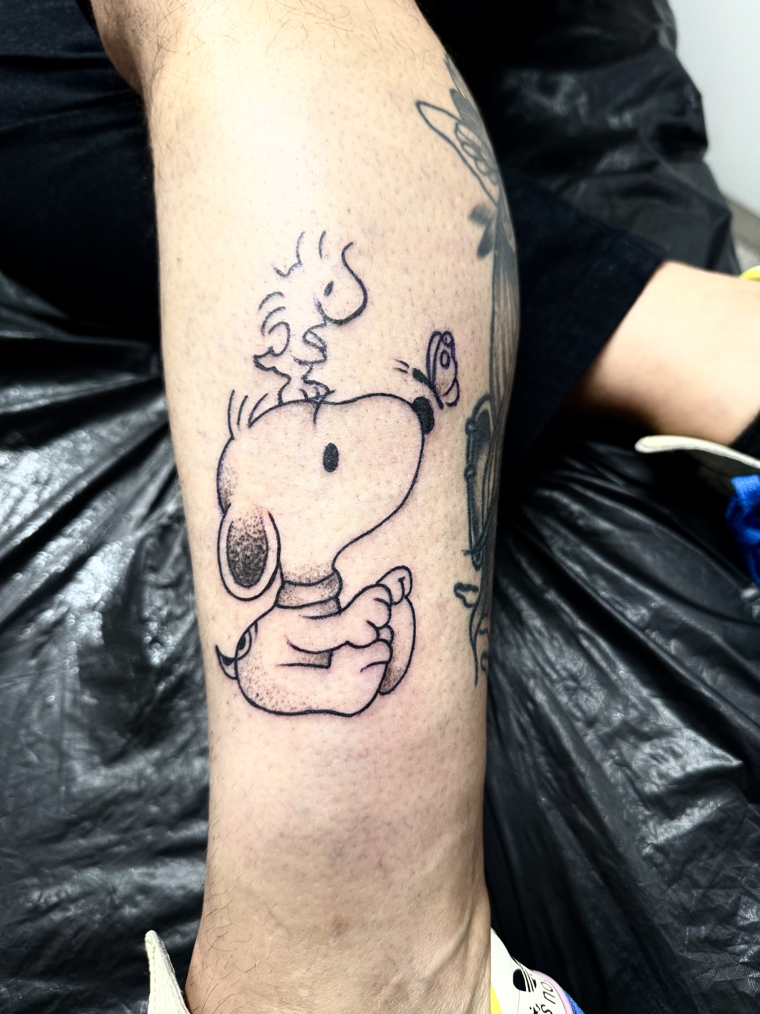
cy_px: 507
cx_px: 380
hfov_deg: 56.8
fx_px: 703
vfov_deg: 71.6
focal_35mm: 24
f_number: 1.78
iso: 200
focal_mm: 6.76
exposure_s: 1/103
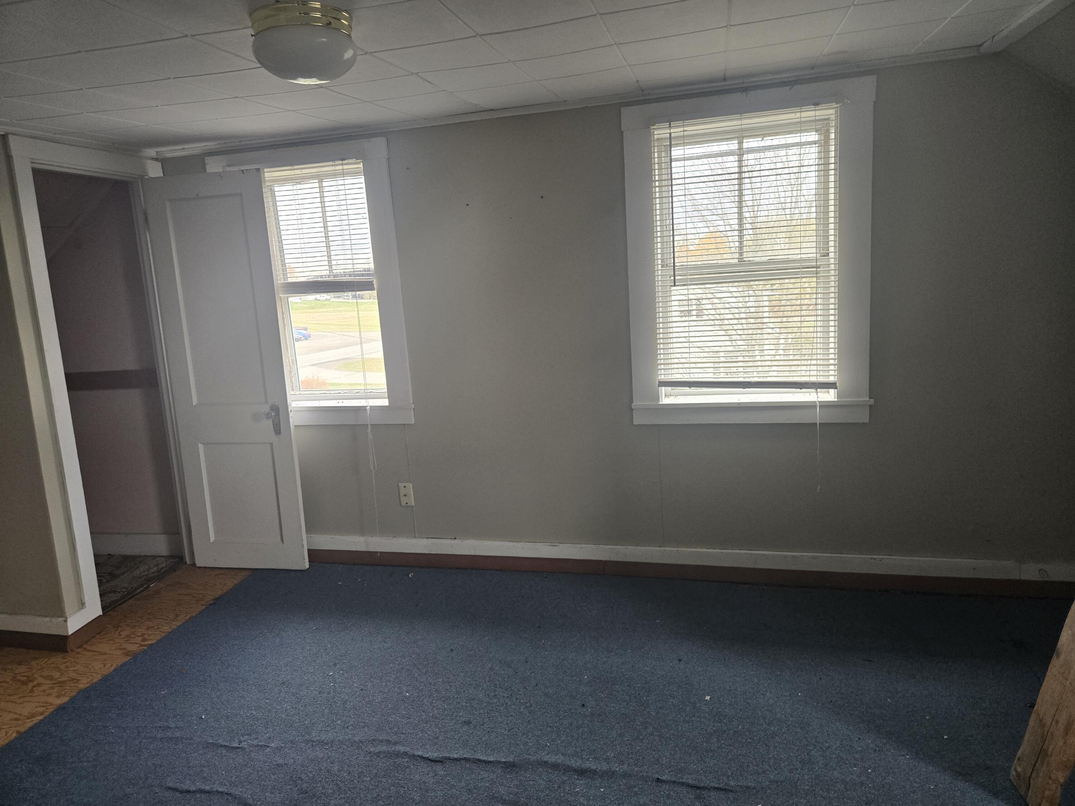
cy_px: 403
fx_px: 714
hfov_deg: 73.9
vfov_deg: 58.9
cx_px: 538
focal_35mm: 23
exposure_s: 1/180
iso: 160
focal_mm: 5.4
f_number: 1.8
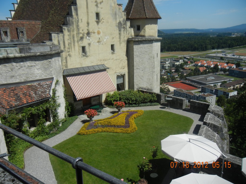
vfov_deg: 46.8
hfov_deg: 60.0
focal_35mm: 30
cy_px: 92
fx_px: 213
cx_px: 123
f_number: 7
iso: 160
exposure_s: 1/623
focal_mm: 5.4
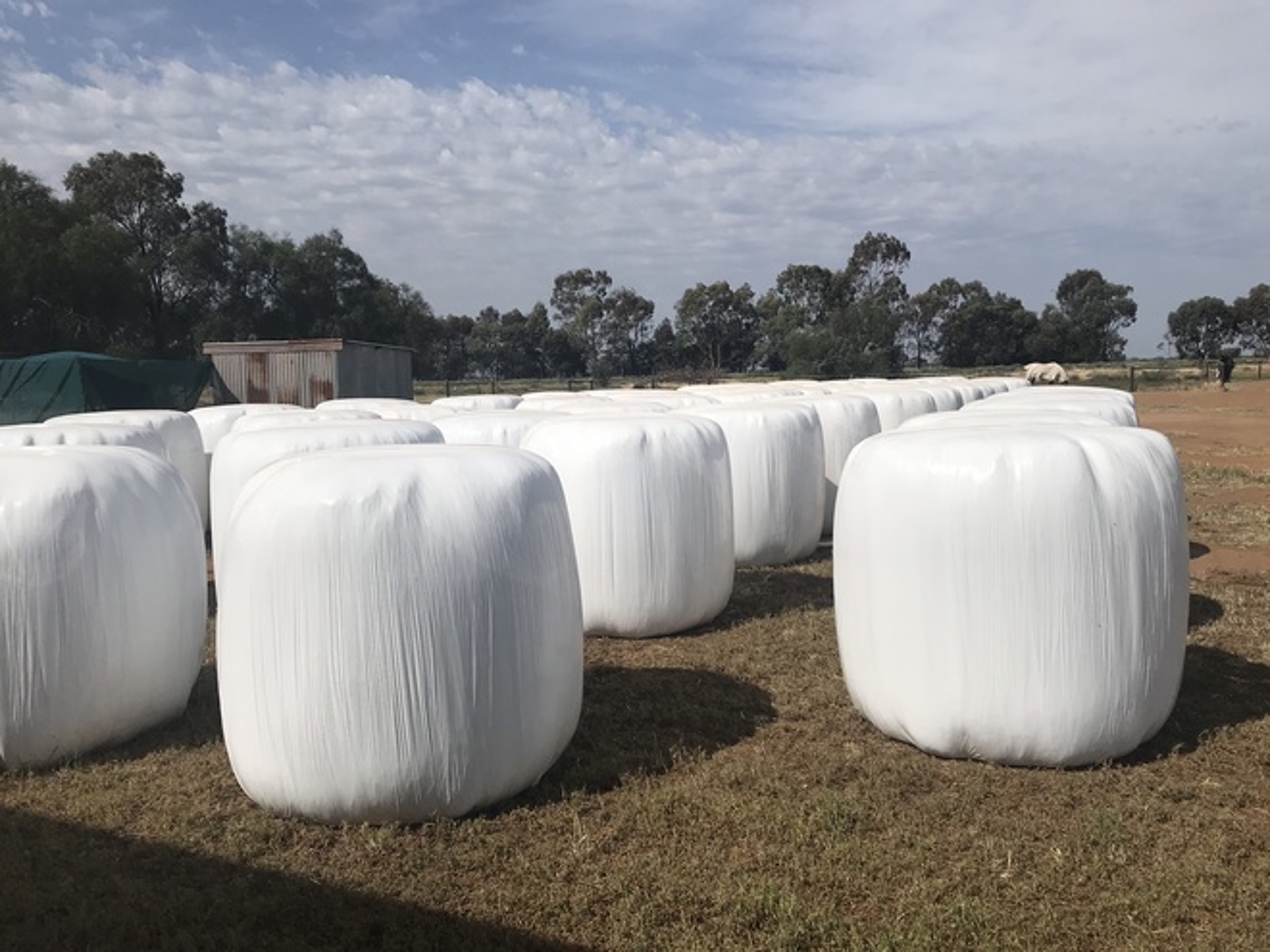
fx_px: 1027
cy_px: 476
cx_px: 635
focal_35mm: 28
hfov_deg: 63.4
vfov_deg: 49.7
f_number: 1.8
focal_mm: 3.99
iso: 25
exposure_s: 1/8000
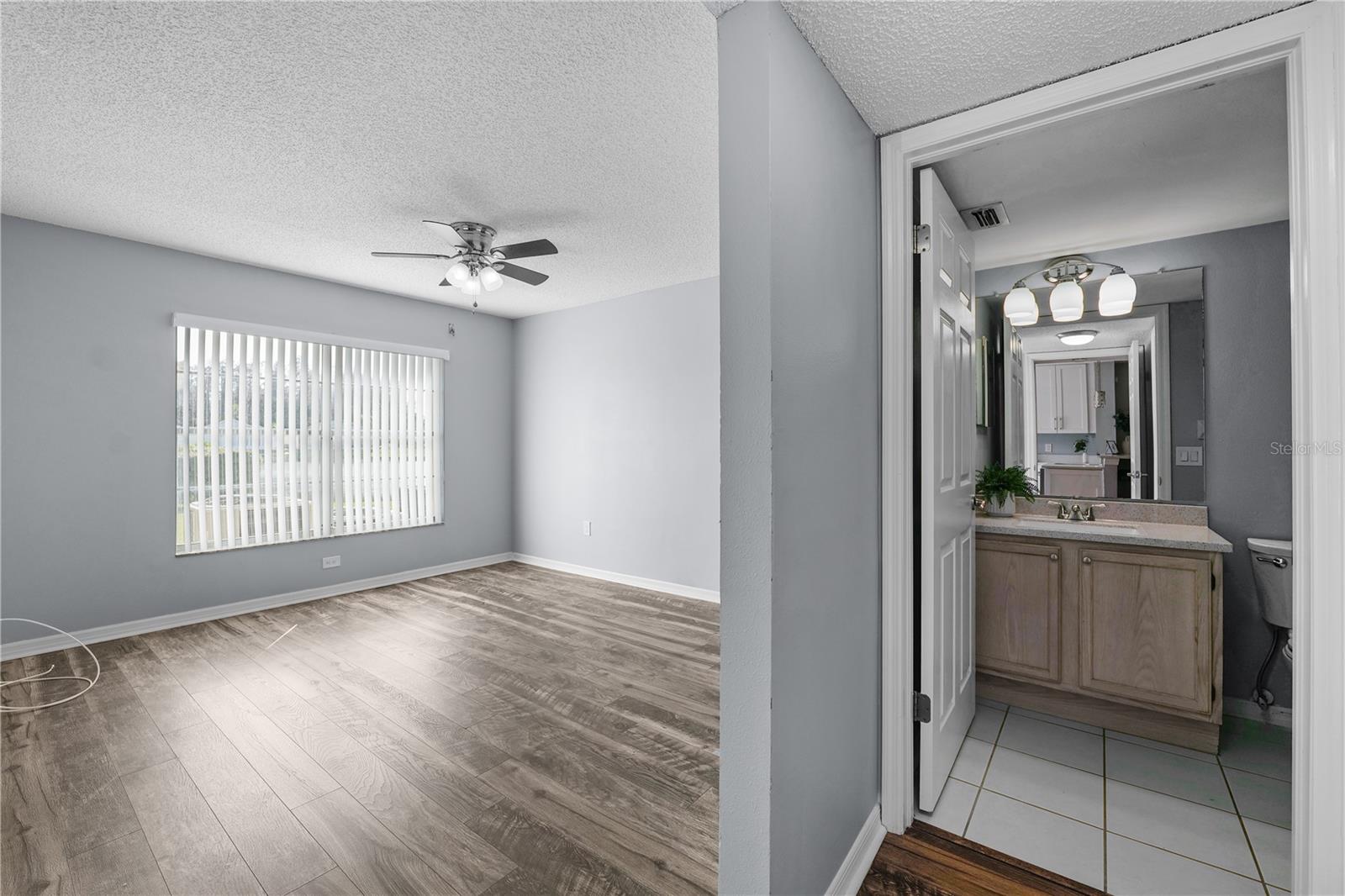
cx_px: 672
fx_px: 523
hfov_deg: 104.3
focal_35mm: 14
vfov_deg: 81.2
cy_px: 448
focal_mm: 14
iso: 100
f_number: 8
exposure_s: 1/25
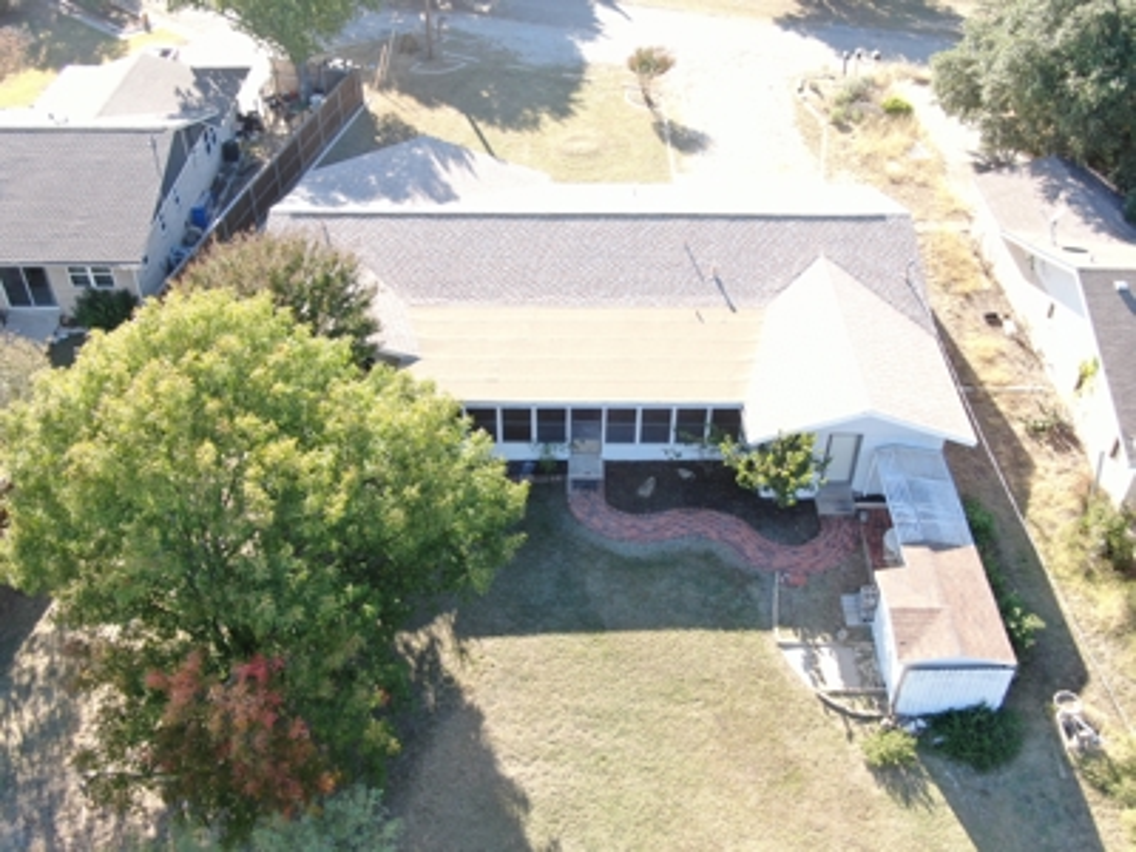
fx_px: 1181
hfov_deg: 51.4
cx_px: 568
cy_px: 426
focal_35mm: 36
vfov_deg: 39.7
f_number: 3.3
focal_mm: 6.08
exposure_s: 1/120
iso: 100
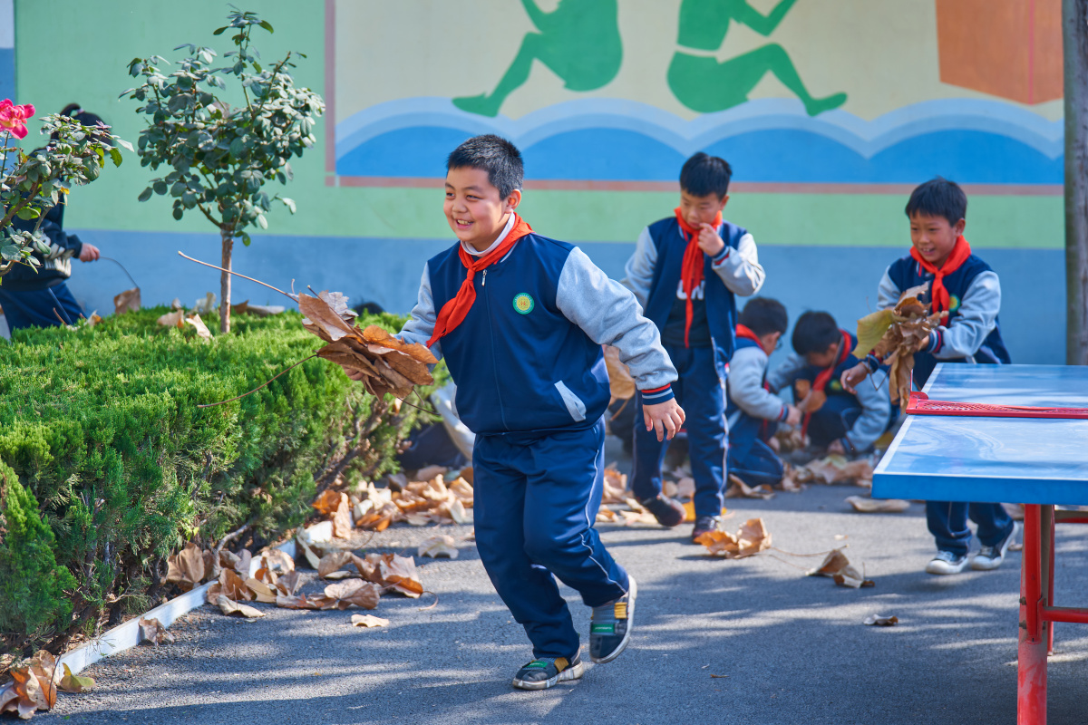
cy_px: 362
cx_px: 544
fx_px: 2871
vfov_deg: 14.4
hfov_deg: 21.5
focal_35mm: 95
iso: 100
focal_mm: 95
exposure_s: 1/640
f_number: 2.8
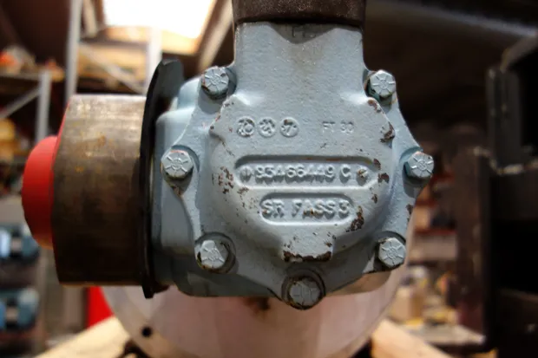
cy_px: 179
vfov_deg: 46.4
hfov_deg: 65.5
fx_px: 418
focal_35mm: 28
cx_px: 269
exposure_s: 1/30
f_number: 1.8
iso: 320
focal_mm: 10.4
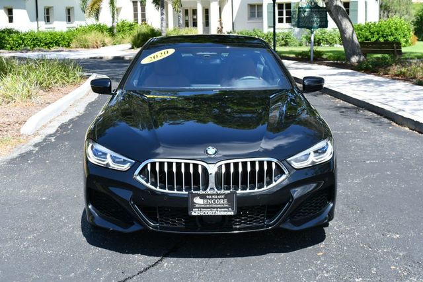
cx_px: 212
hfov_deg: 33.4
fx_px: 705
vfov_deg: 22.6
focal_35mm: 60
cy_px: 141
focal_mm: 30
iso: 160
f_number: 8
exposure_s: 1/250
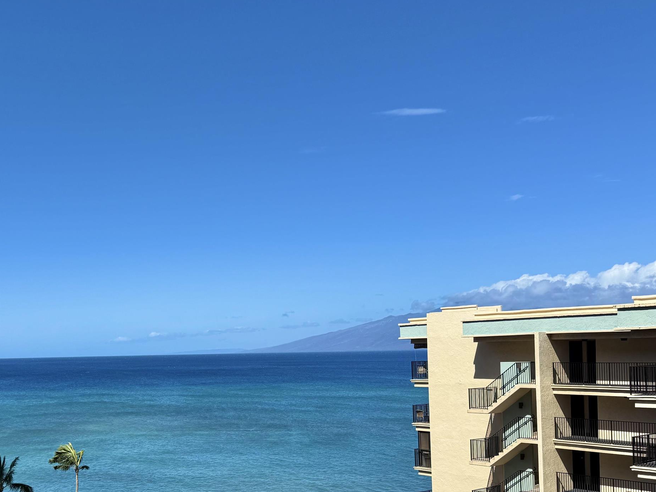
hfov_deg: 46.0
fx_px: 758
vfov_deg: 35.6
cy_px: 333
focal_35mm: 40
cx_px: 210
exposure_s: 1/6711
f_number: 1.78
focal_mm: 6.76
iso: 80
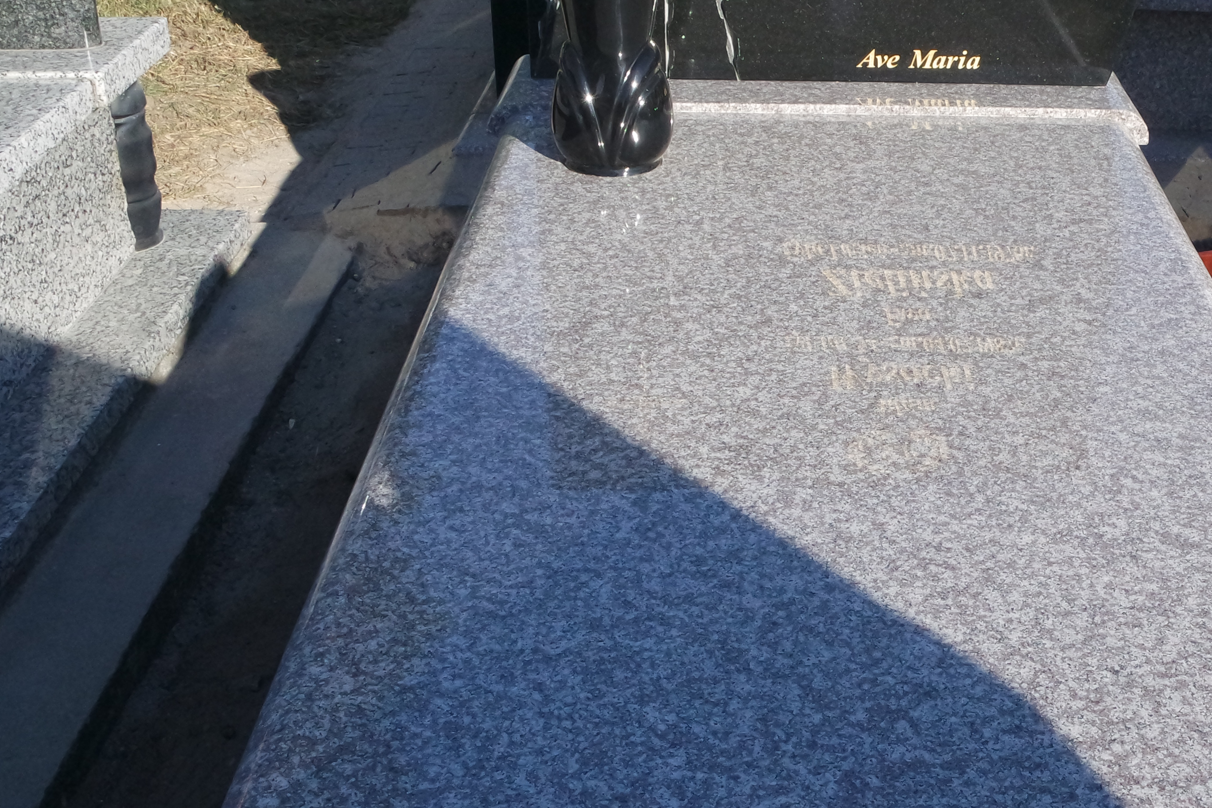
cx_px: 878
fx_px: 1616
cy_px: 377
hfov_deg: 40.2
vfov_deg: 28.1
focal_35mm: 48
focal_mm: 16
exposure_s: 1/800
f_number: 11
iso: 1600
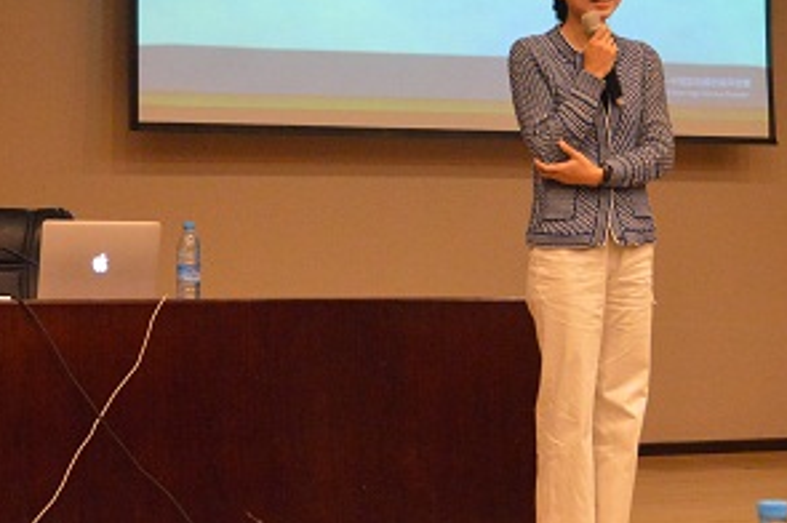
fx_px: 2271
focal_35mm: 104
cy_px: 132
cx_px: 536
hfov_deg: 19.6
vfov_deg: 13.1
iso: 3200
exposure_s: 1/25
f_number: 4.2
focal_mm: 32
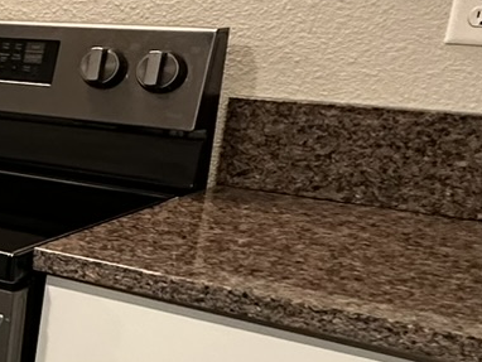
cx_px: -483
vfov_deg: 19.6
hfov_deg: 17.9
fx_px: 1045
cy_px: 213
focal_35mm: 75
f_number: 2.2
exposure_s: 1/60
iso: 250
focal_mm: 2.22
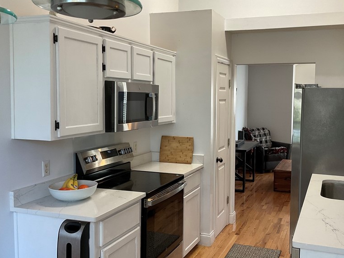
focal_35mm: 39
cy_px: 125
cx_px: 206
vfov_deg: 36.8
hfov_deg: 47.6
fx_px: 388
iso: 64
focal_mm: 3
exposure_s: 1/60
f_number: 1.8
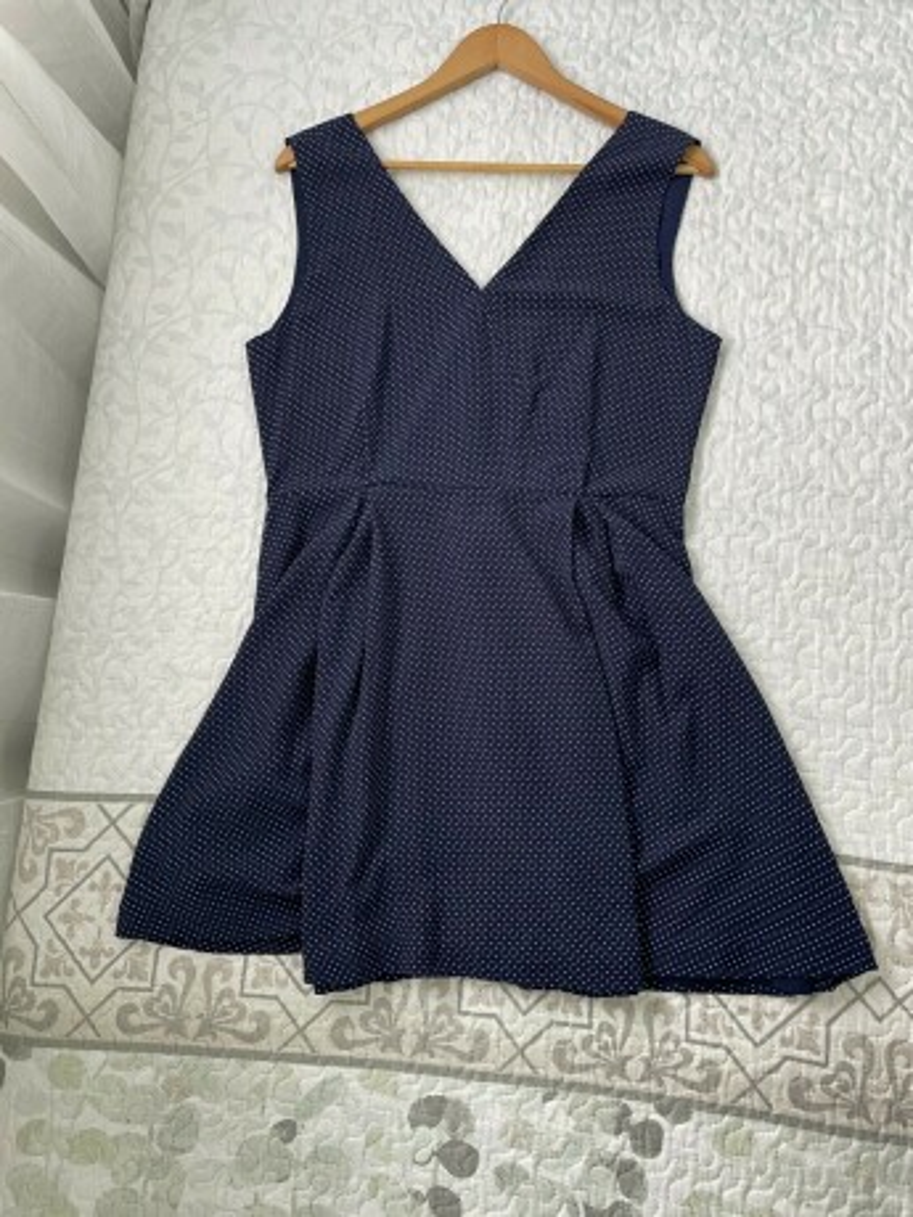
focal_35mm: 26
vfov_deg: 67.3
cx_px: 456
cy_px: 608
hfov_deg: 53.1
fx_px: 914
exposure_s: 1/89
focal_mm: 4.2
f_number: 1.6
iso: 125
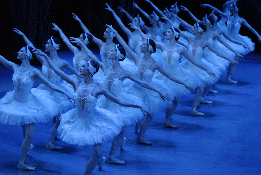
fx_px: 871
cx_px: 130
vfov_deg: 11.5
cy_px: 88
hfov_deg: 17.0
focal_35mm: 120
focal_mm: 80
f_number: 2.8
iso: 800
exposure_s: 1/100
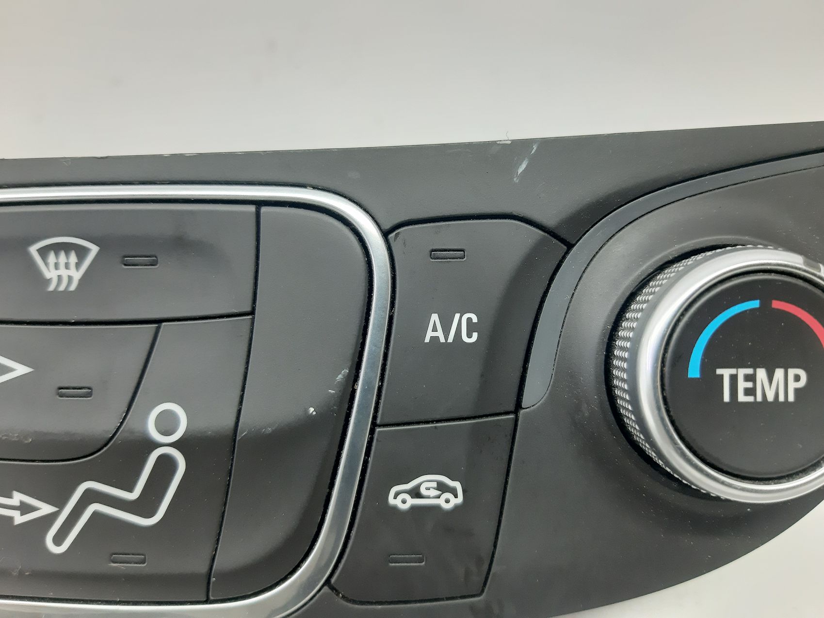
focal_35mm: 27
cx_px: 412
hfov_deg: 65.3
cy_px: 309
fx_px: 643
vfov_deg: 51.3
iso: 320
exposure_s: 1/50
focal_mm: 3.93
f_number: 1.7
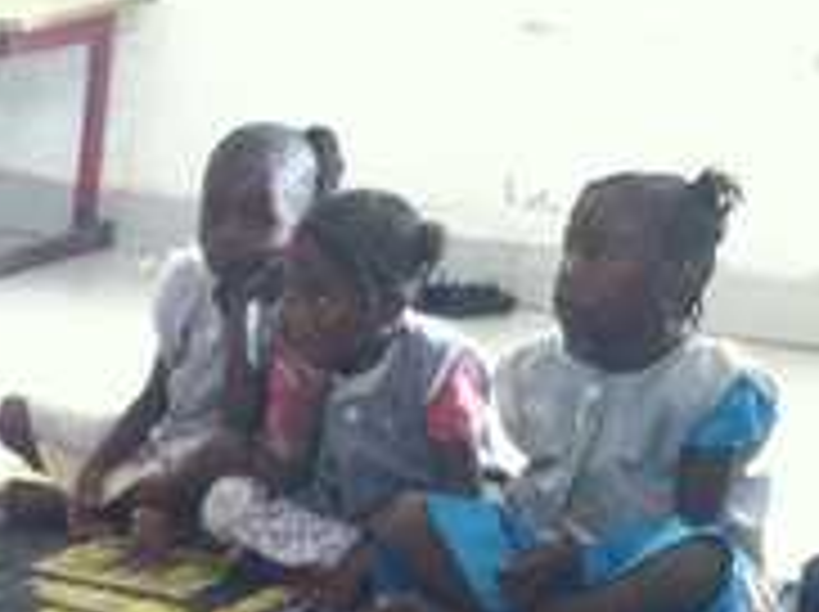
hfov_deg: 12.2
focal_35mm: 154
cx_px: -436
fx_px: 3639
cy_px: 1174
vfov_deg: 9.1
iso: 320
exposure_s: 1/17
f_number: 2.8
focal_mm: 3.85
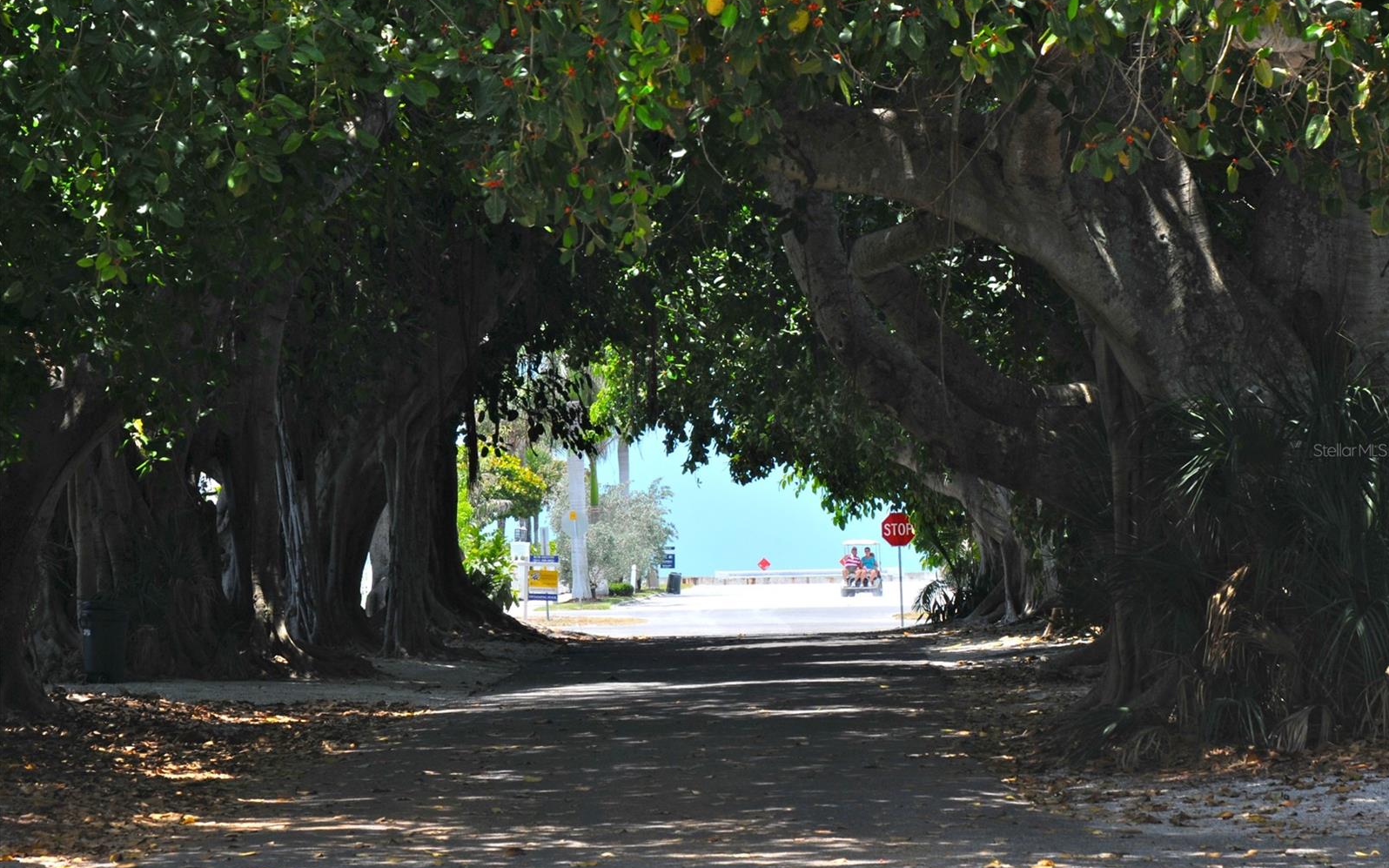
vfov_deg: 8.7
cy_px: 450
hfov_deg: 13.9
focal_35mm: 150
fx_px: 5677
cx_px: 694
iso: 200
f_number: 11
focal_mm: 98
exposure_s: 1/100
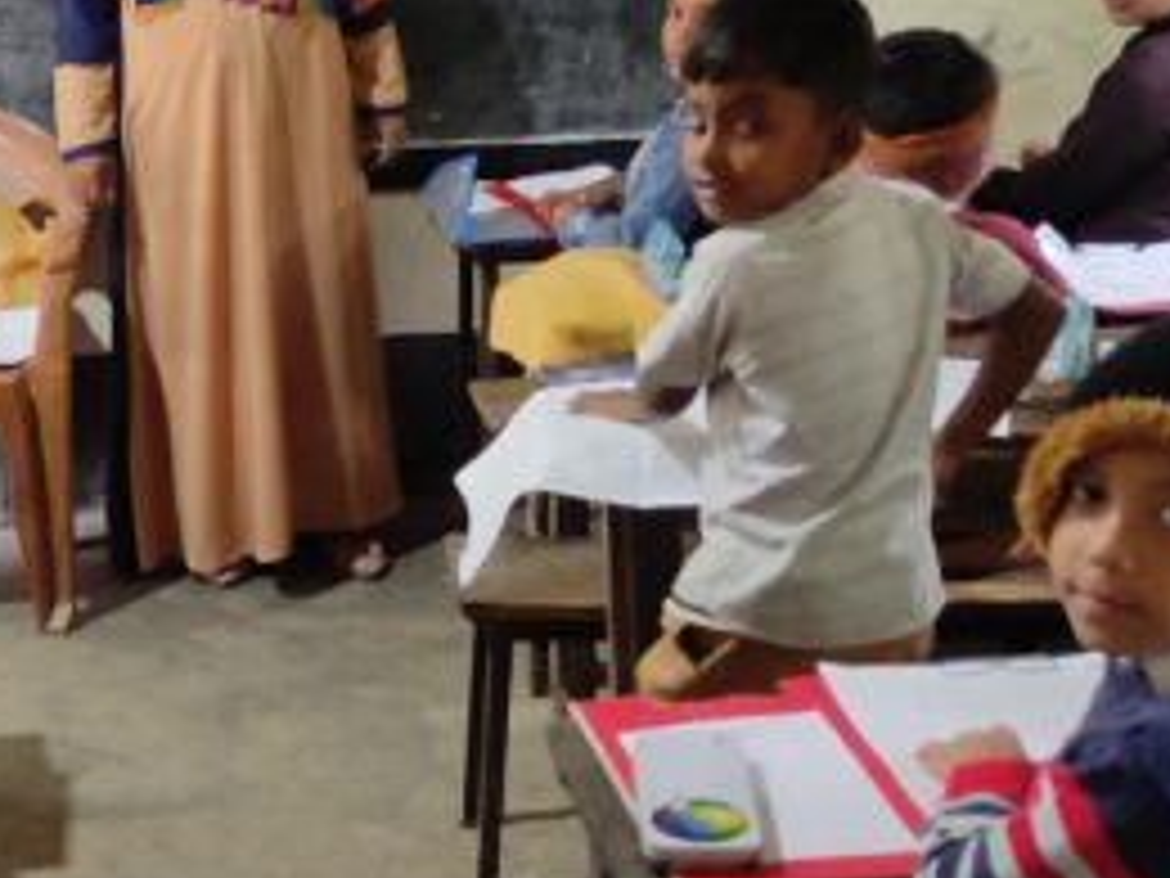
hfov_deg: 25.7
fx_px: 2501
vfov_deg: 19.9
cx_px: 189
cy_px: 425
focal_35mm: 74
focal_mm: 5.43
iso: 1291
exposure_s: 1/20
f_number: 1.89
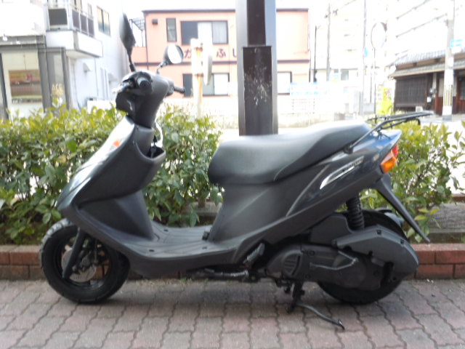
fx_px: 376
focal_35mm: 28
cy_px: 174
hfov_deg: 63.4
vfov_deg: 49.7
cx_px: 232
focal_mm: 5
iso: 160
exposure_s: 1/60
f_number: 3.7
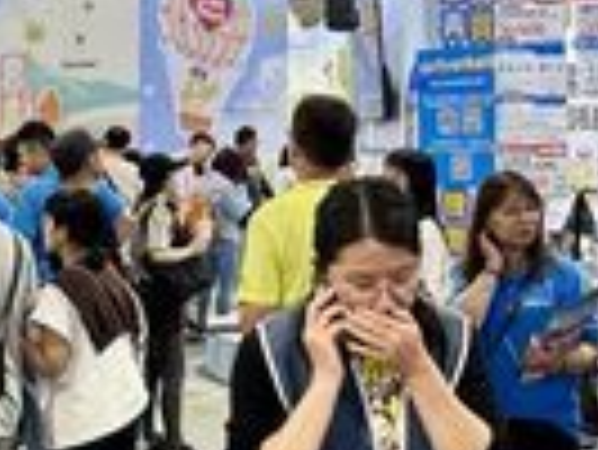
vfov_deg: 22.8
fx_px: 1089
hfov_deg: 30.7
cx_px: 328
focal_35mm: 63
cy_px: 58
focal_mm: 2.22
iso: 200
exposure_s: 1/60
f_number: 2.2
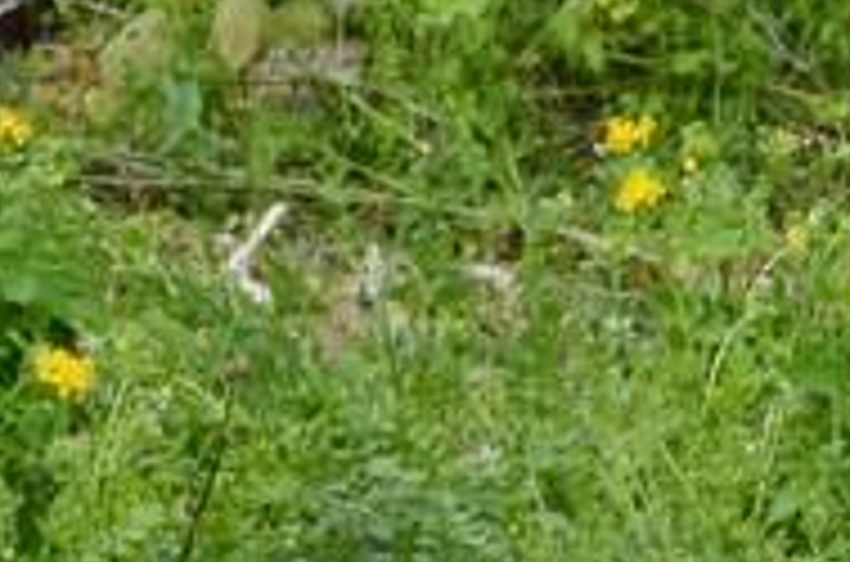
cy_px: 861
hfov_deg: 4.7
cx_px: -360
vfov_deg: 3.1
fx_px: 10307
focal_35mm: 438
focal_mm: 55
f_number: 9
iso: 400
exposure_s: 1/320
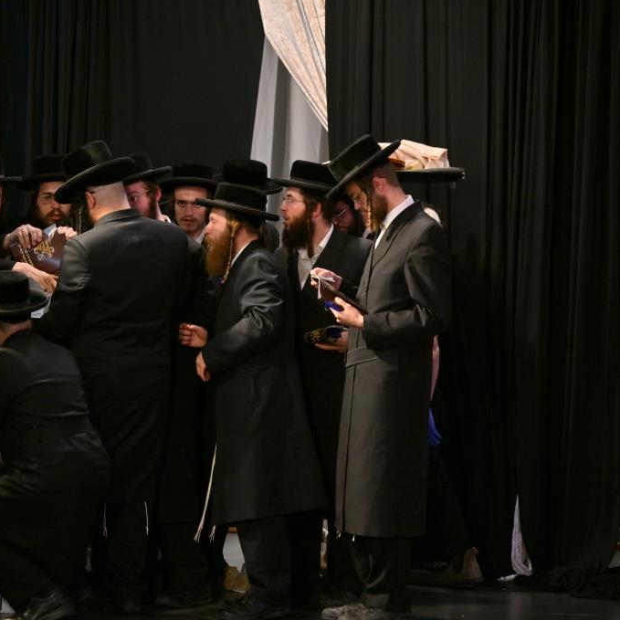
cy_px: 311
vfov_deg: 12.4
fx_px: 2857
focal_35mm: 141
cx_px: 172
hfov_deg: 12.4
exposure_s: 1/160
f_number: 4
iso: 400
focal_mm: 110
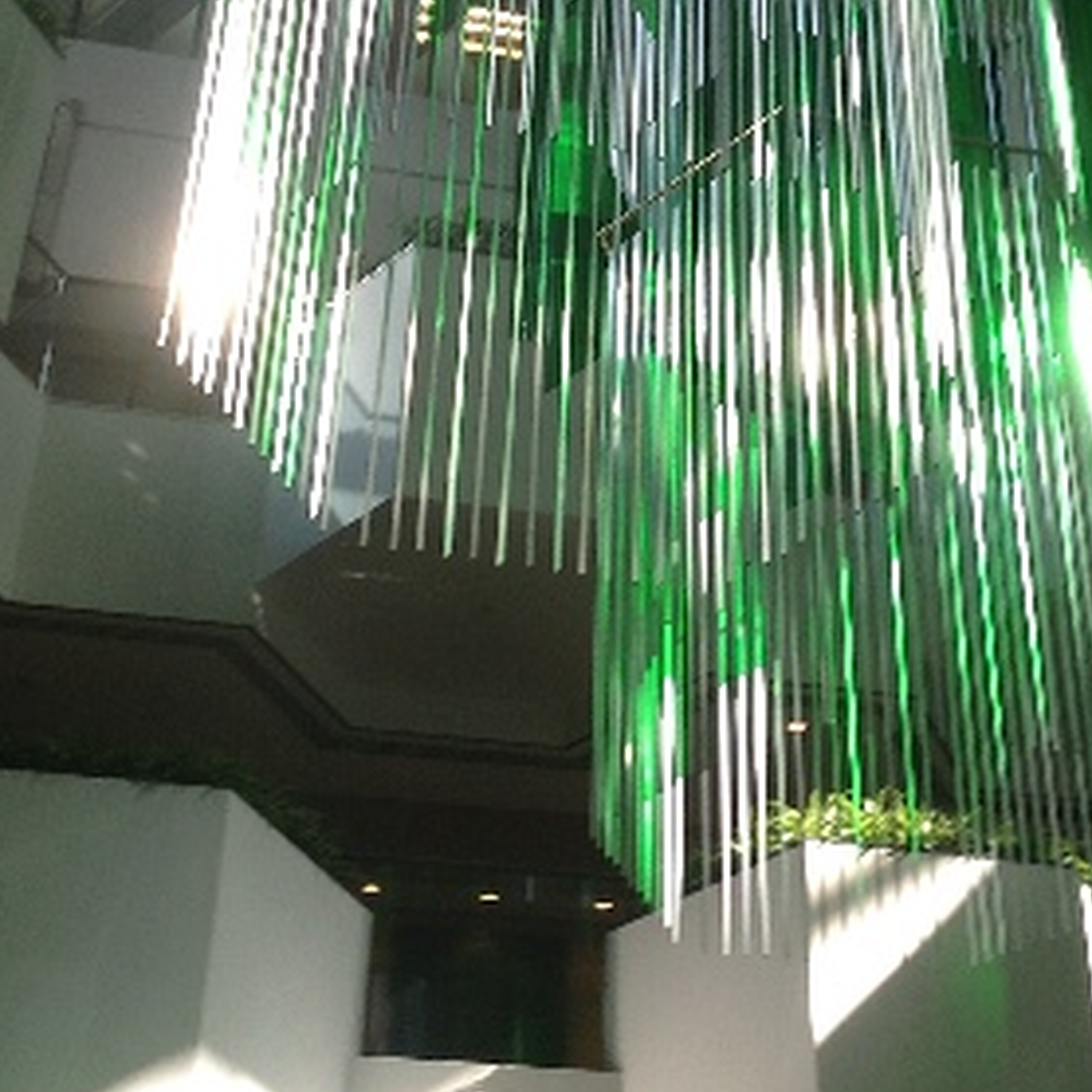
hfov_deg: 24.1
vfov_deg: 24.1
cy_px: 314
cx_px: 805
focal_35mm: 71
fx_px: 2534
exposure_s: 1/120
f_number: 2.4
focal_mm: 4.28
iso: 80
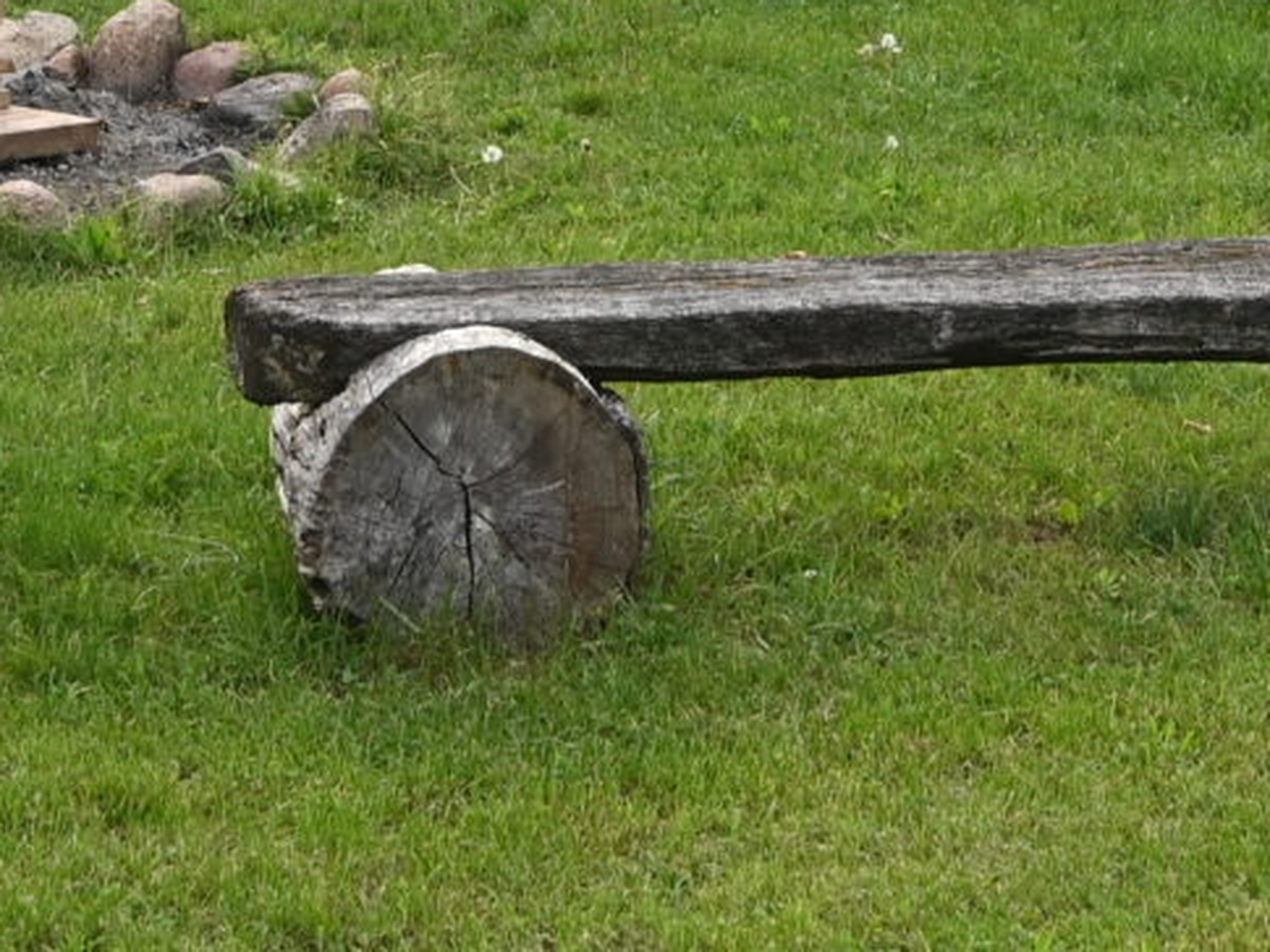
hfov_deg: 13.0
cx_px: 851
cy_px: -1027
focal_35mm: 152
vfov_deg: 9.1
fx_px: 5578
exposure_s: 1/160
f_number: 7.1
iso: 160
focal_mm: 30
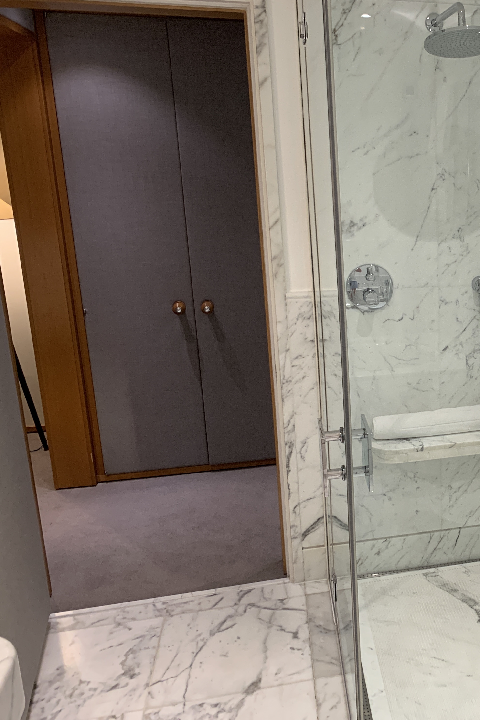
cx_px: 479
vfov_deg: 51.9
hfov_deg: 33.0
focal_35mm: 37
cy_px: 362
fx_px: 740
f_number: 1.8
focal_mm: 4.25
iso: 80
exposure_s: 1/50
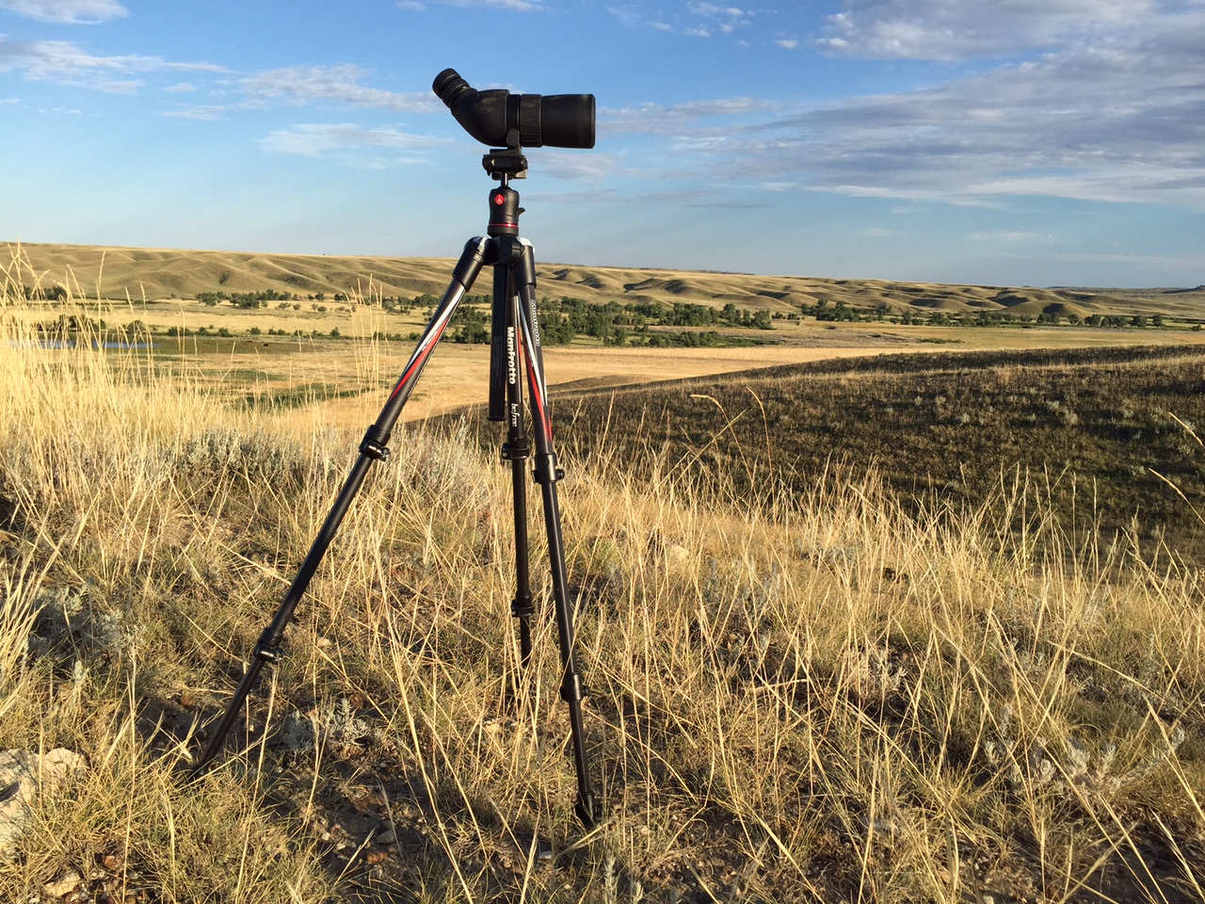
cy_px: 452
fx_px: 1010
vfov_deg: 48.2
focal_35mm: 29
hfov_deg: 61.7
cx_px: 602
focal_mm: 4.15
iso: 32
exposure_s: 1/1412
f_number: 2.2
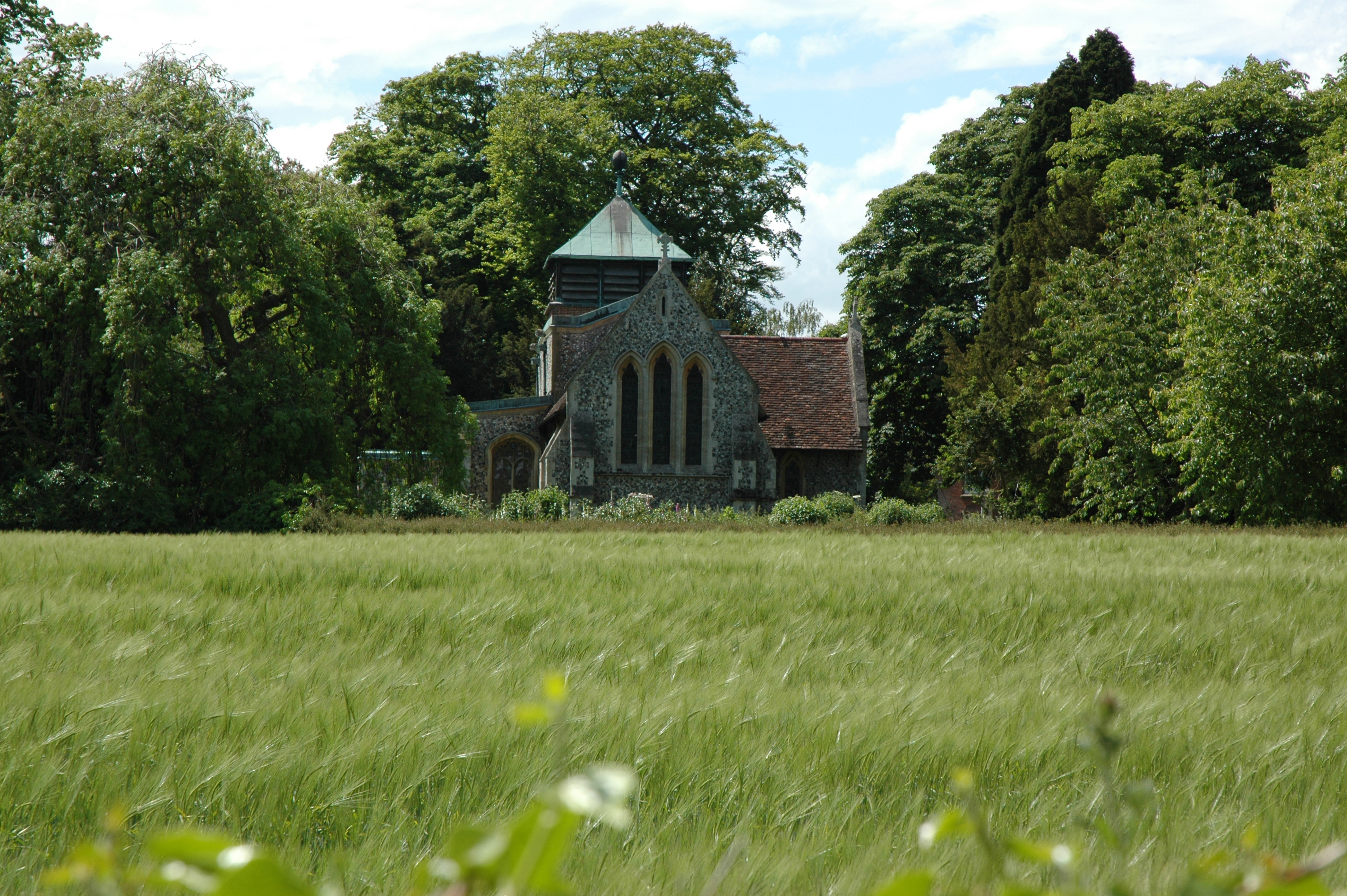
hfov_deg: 19.5
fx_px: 3925
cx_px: 674
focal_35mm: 105
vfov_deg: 13.0
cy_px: 448
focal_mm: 70
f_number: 9
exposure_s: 1/320
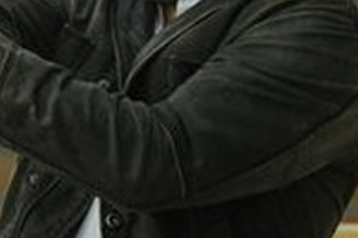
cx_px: -157
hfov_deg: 2.1
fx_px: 9568
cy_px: 82
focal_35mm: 963
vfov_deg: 1.4
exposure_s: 1/320
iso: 1000
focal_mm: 160
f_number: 5.6
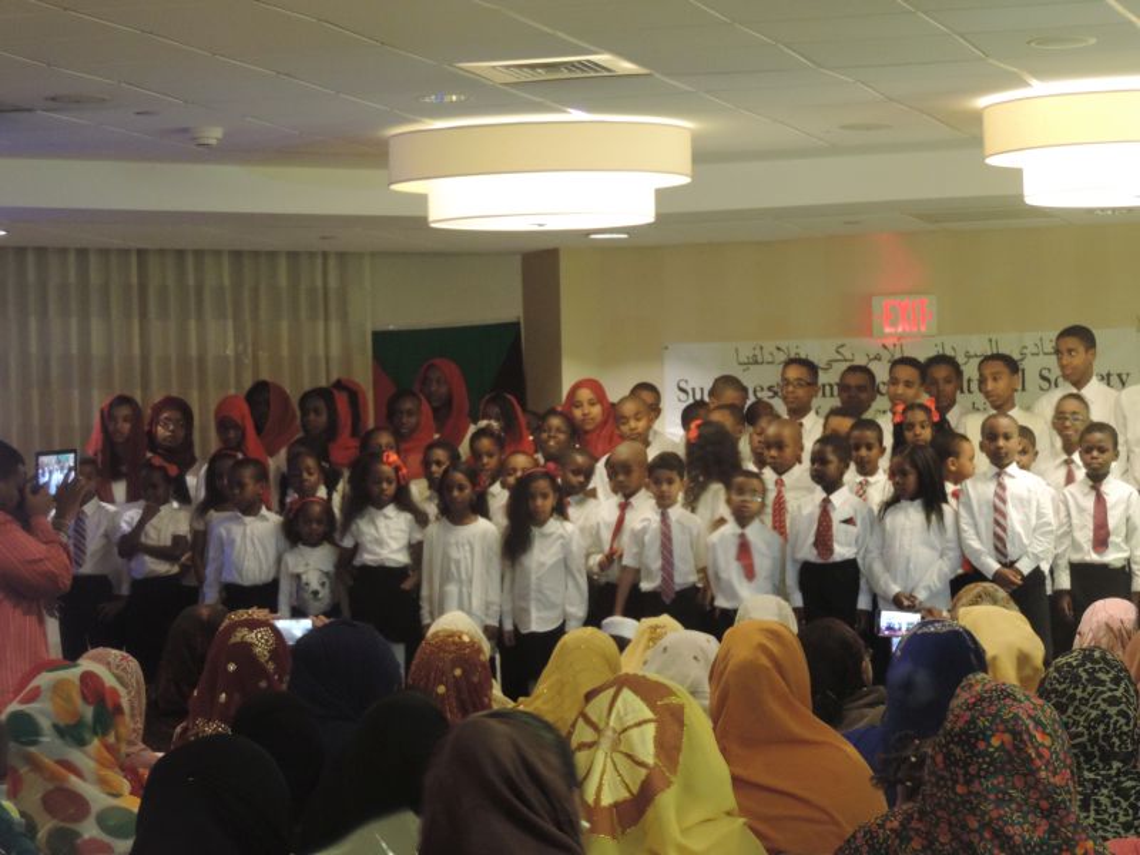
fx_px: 3952
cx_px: 570
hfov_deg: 16.4
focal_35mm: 120
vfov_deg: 12.3
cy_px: 428
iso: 800
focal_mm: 21.4
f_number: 4.2
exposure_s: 1/13
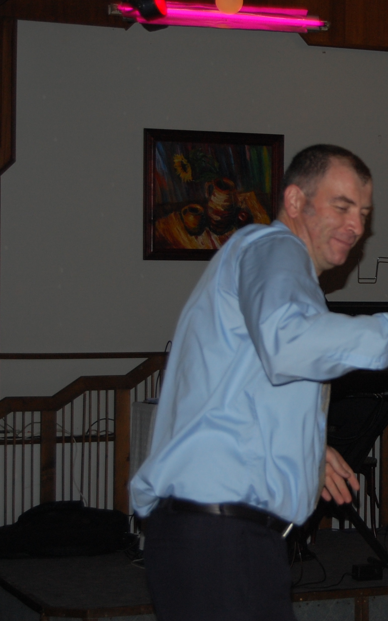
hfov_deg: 13.8
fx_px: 1573
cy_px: 312
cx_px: 403
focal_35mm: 93
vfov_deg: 22.3
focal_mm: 40
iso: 400
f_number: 5
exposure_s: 1/60
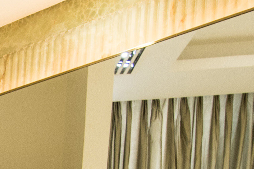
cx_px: -390
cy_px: 466
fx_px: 798
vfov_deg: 9.9
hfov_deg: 12.9
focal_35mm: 113
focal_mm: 15
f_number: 4
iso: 500
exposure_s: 1/20
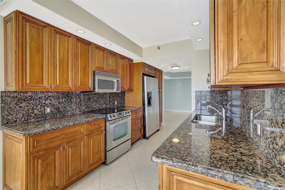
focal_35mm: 16
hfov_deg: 95.0
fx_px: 131
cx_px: 142
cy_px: 95
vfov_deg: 72.1
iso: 640
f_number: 13
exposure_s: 1/10
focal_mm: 16.5
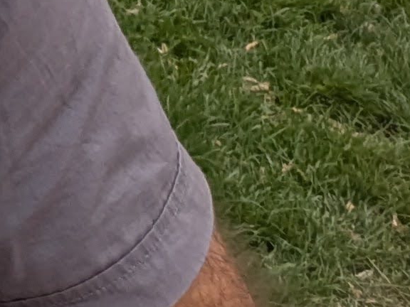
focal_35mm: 147
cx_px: -878
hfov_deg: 9.7
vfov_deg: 8.4
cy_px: -640
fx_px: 1741
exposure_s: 1/1188
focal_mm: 2.74
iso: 38
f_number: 2.2
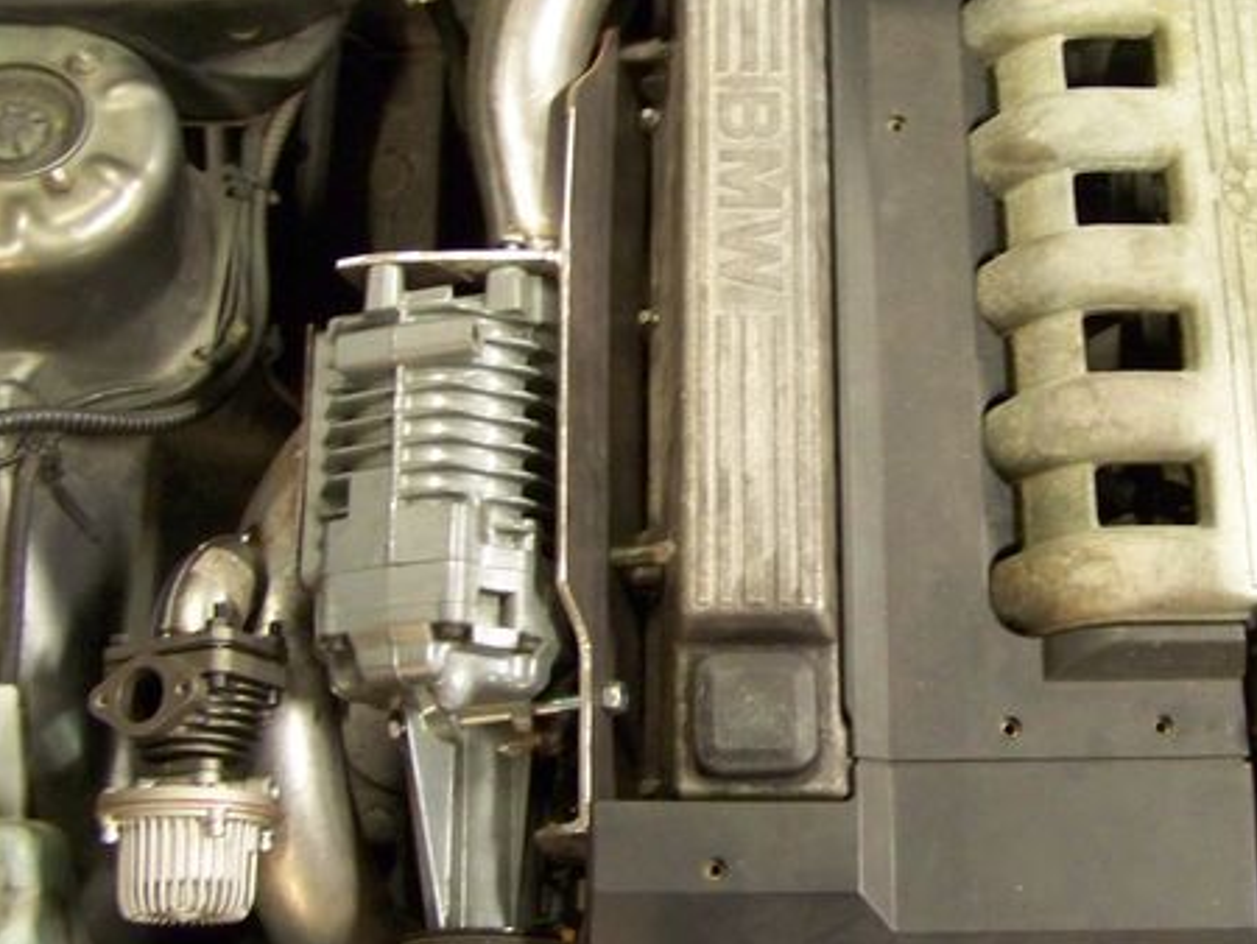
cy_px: 413
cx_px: 799
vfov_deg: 27.0
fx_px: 1962
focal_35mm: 54
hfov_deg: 35.3
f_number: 2.8
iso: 400
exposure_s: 1/6
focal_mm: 6.3
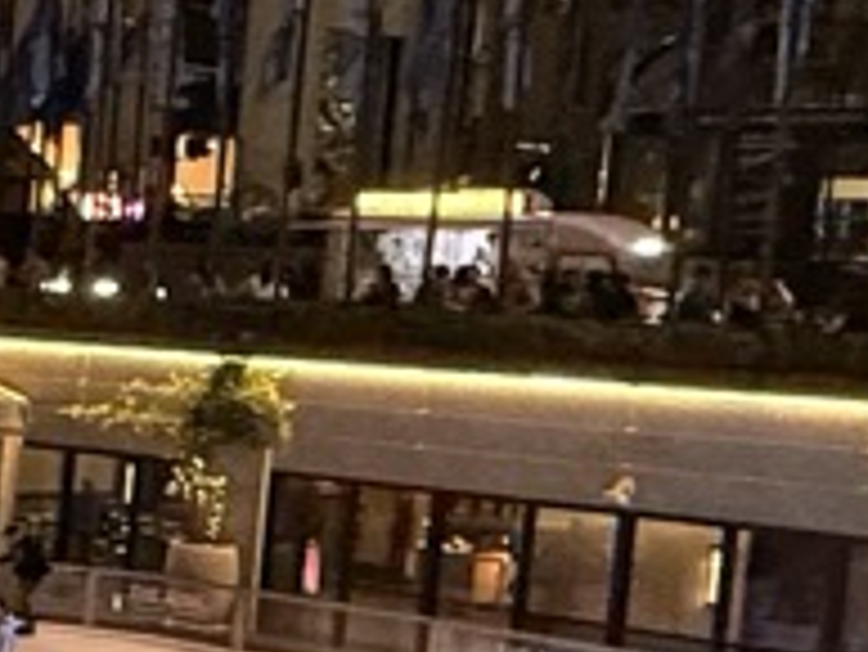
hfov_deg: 14.2
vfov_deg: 15.9
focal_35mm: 93
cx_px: -1232
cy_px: 387
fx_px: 2333
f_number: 2.2
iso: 640
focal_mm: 2.22
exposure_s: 1/59
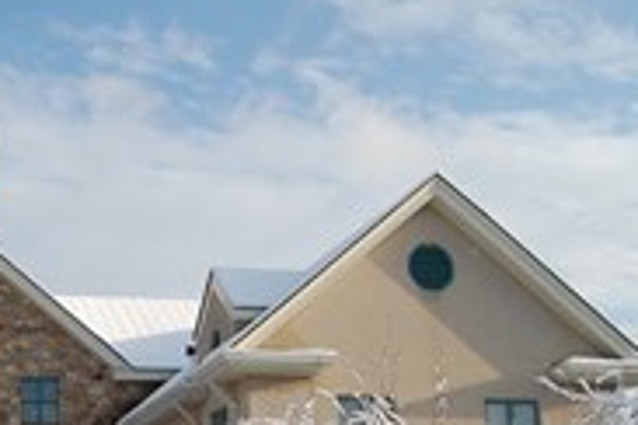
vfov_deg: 22.2
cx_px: -17
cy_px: 416
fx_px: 1046
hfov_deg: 31.1
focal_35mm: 59
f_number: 9
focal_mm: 18
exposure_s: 1/320
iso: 200
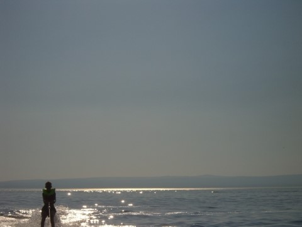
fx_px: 995
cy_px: 114
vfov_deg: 13.0
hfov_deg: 17.3
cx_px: 151
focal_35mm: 114
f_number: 8.3
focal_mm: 18.6
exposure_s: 1/2000
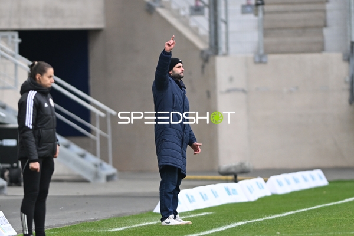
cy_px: 118
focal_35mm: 300
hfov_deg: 6.9
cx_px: 177
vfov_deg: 4.6
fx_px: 2950
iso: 1600
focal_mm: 300
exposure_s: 1/2000
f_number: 2.8
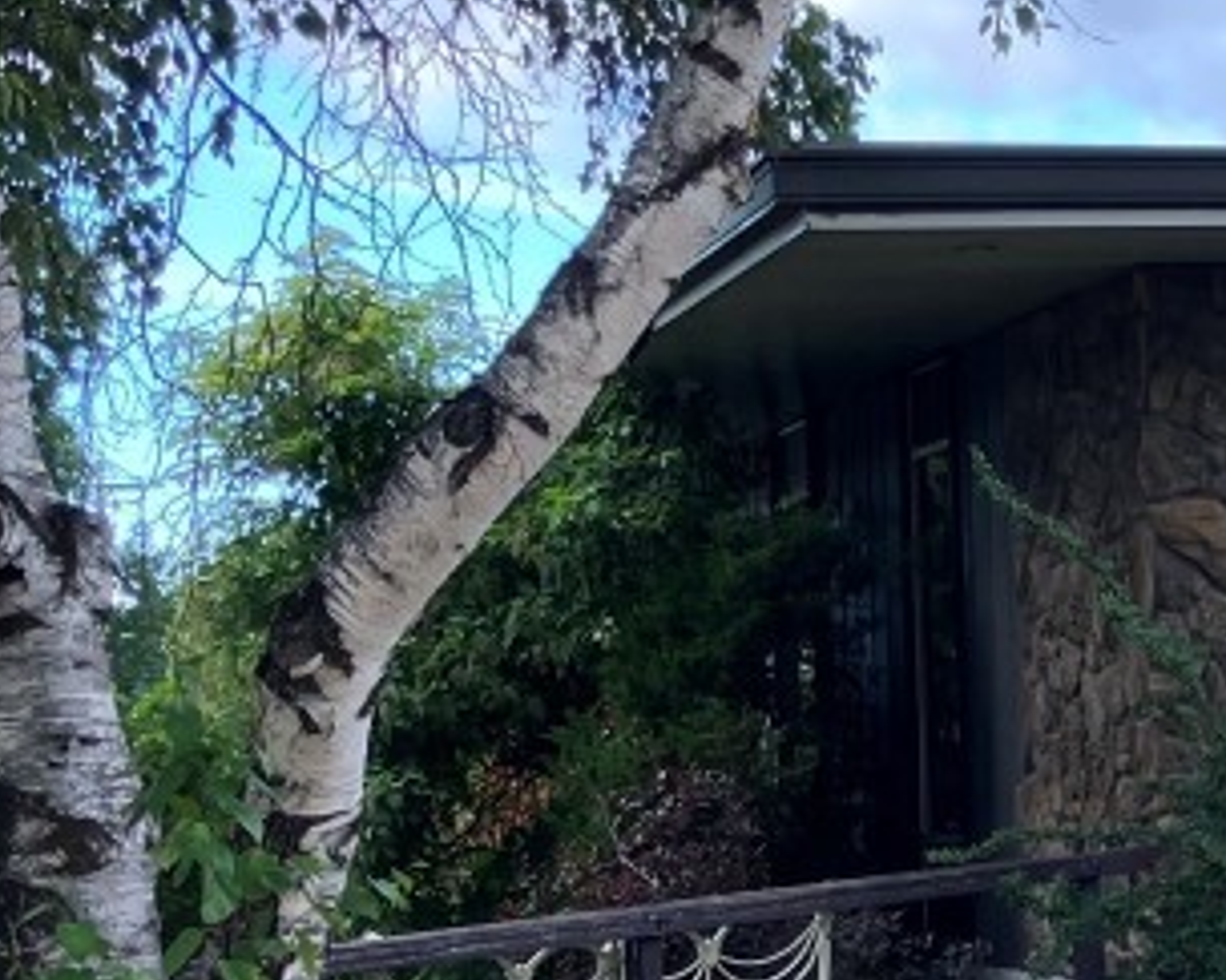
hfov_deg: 18.9
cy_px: 1117
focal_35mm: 92
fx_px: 3337
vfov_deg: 16.2
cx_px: 1714
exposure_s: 1/122
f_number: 1.8
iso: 32
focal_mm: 3.99
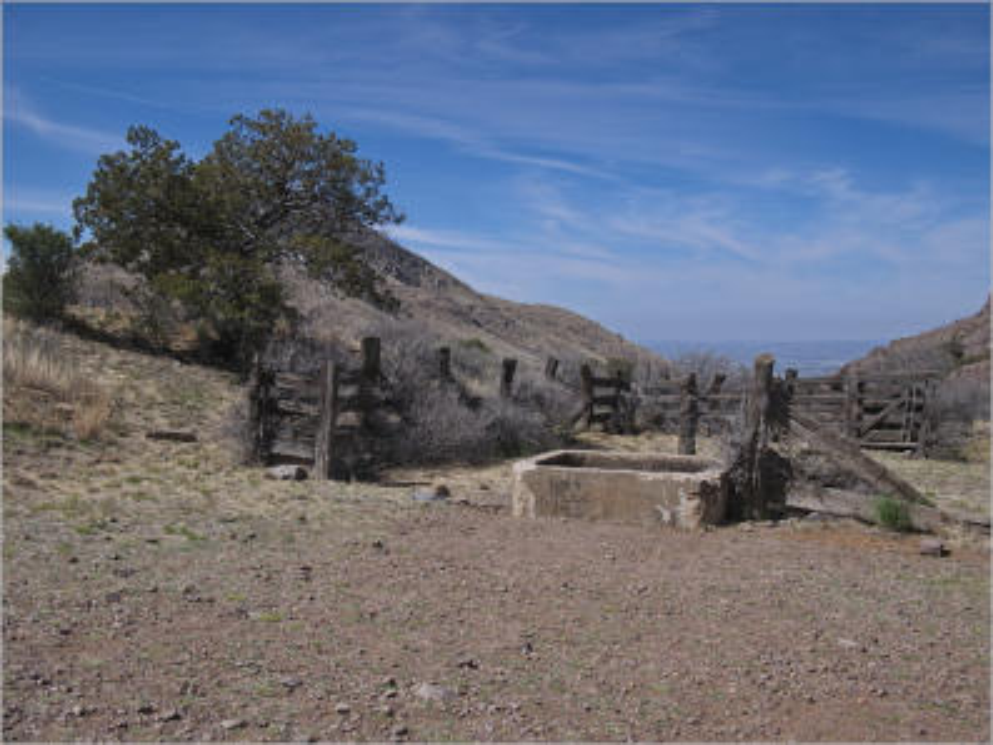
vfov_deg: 39.7
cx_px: 496
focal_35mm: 36
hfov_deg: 51.3
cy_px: 372
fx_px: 1033
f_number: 9
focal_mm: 18
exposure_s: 1/640
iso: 200
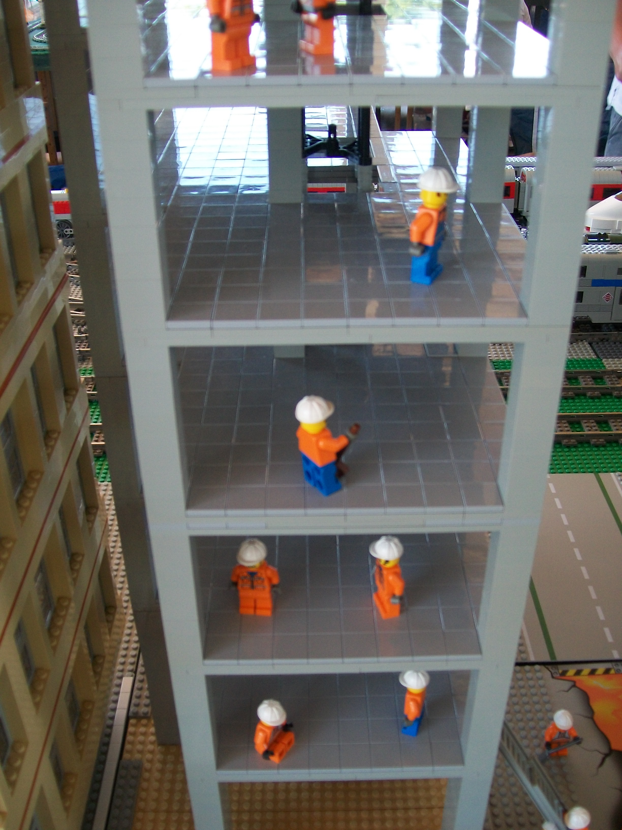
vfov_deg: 51.4
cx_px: 311
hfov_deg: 39.7
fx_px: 862
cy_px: 415
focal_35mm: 36
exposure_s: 1/80
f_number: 2.7
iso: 80
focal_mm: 6
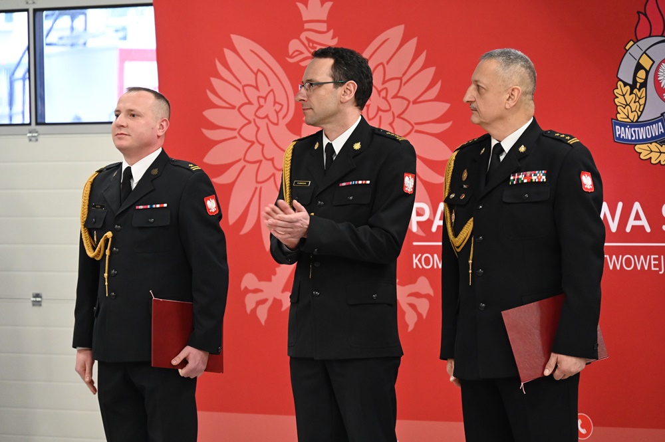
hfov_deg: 10.3
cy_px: 221
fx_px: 3691
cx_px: 332
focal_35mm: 200
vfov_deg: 6.9
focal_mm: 200
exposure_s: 1/125
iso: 6400
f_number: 6.3
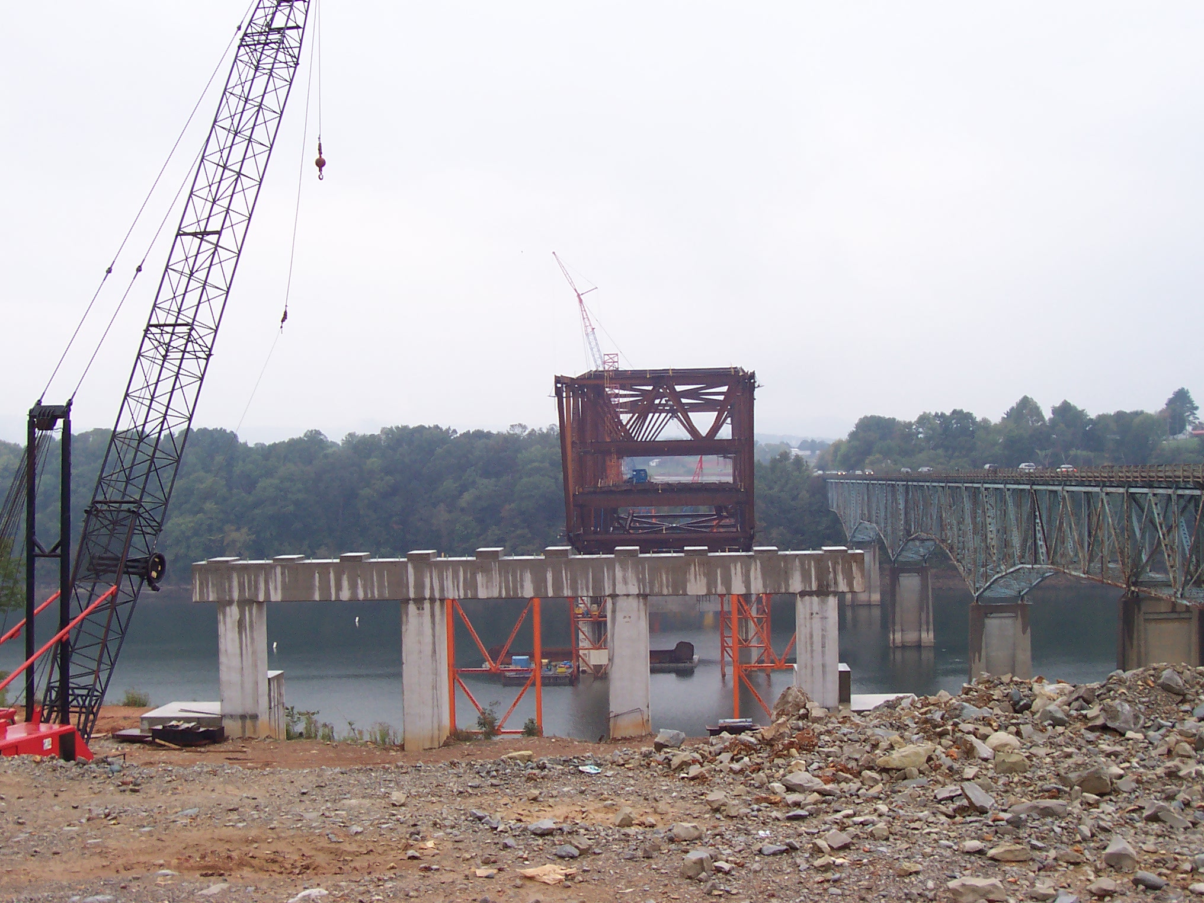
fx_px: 1600
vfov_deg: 31.5
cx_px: 602
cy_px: 452
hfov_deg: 41.2
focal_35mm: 46
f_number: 5.6
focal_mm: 7
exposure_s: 1/180
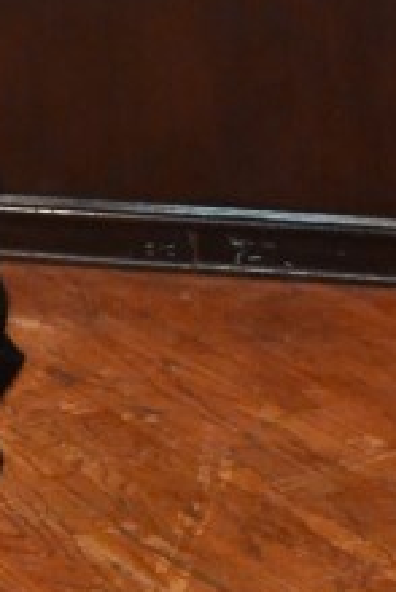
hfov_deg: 6.2
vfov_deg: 9.3
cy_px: 191
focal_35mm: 220
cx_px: -151
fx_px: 3624
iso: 3200
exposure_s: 1/25
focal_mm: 28
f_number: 4.5
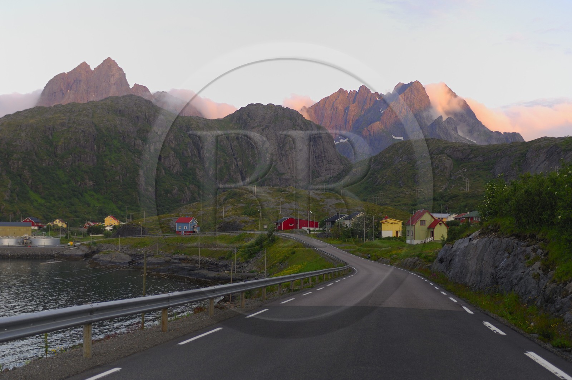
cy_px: 190
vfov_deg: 28.9
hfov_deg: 42.4
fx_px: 738
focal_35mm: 46
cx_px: 286
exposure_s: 1/100
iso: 100
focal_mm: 31
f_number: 2.8
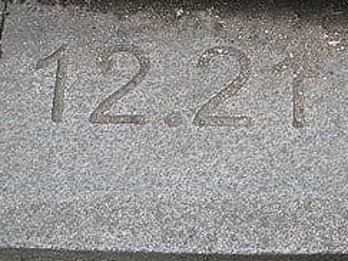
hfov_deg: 26.7
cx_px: 256
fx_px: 723
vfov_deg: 20.1
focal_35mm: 72
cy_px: 41
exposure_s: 1/220
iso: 50
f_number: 3
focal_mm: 5.8
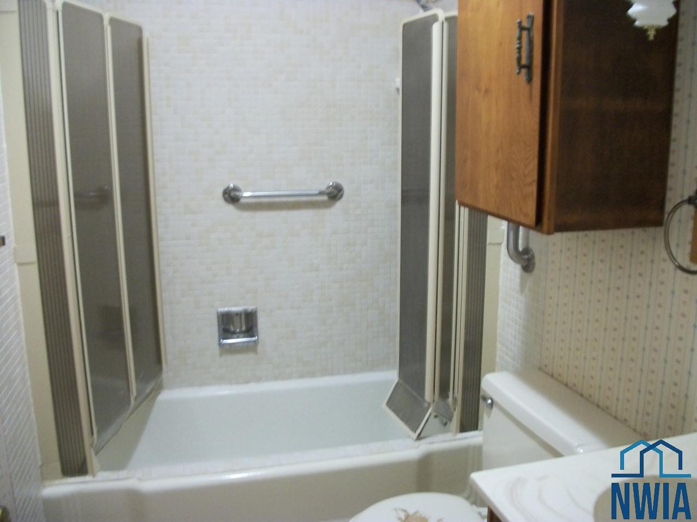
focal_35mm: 32
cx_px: 348
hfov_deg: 56.8
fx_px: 644
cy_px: 261
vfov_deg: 44.2
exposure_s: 1/8
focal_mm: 5.7
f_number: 2.9
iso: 250
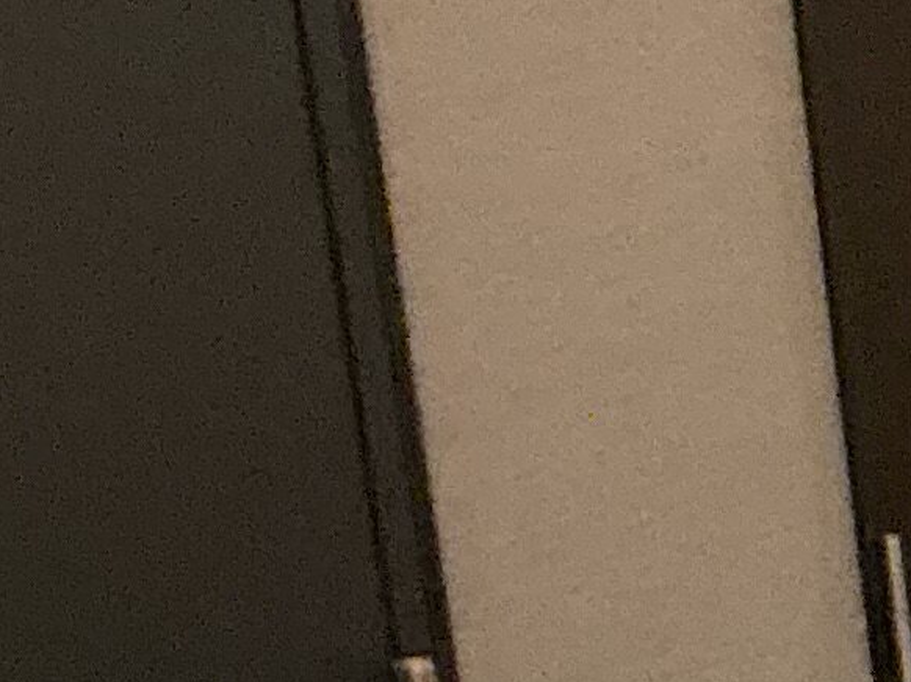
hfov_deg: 8.4
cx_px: 2667
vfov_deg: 7.2
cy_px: 1139
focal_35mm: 201
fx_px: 5288
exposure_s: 1/60
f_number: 1.8
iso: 250
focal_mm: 3
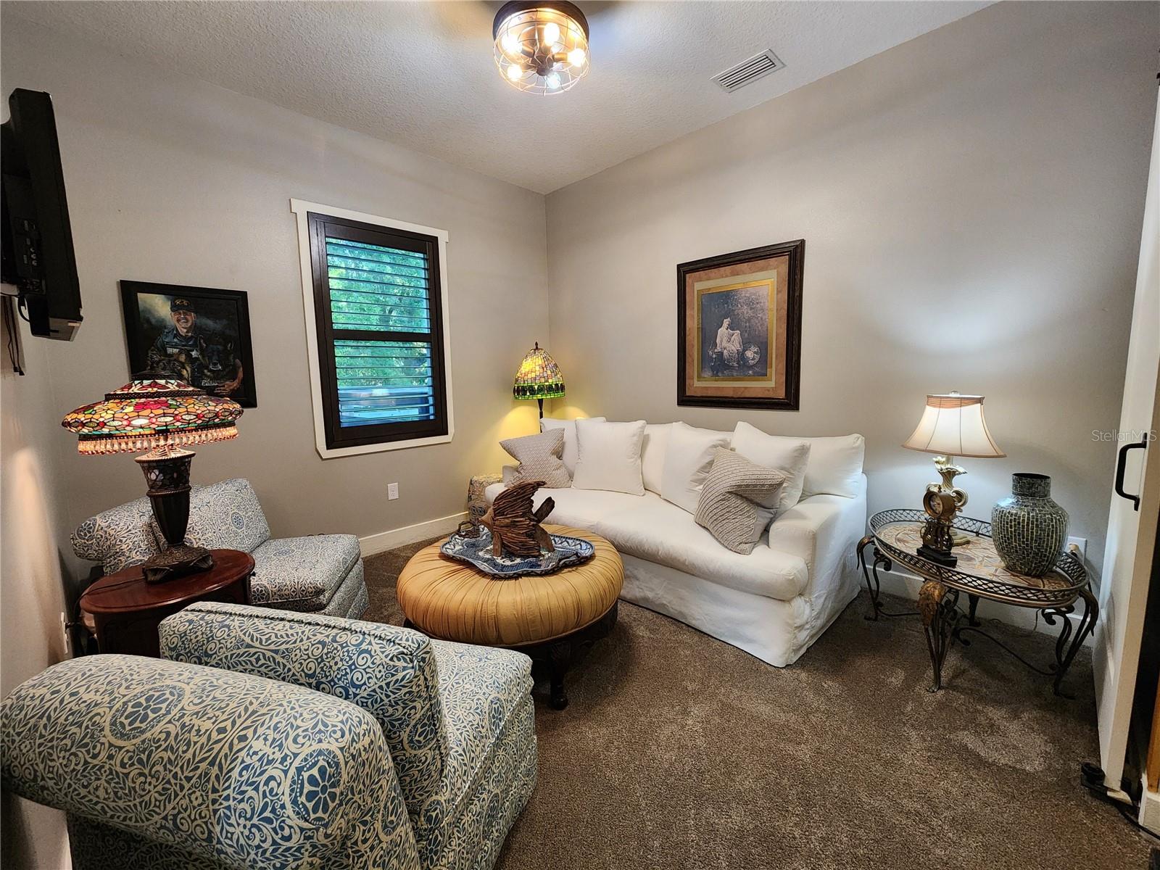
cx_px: 580
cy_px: 435
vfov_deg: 89.9
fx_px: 436
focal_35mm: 13
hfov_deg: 106.2
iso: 320
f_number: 2.2
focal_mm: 2.2
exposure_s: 1/60
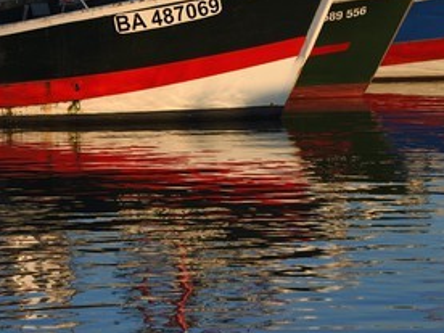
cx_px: 259
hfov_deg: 7.3
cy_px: 113
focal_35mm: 271
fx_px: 3476
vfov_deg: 5.5
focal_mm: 185
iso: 200
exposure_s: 1/250
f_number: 8
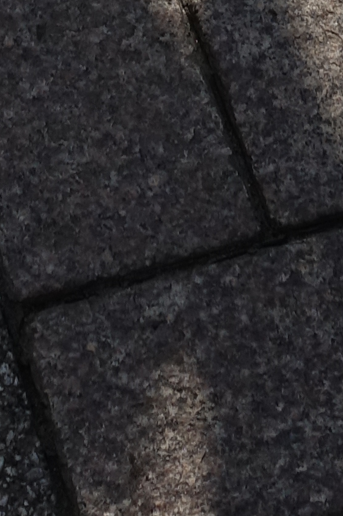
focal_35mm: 208
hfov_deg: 6.6
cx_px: 81
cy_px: -926
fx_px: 2974
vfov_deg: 8.6
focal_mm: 11.69
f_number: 4
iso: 125
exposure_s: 1/1000
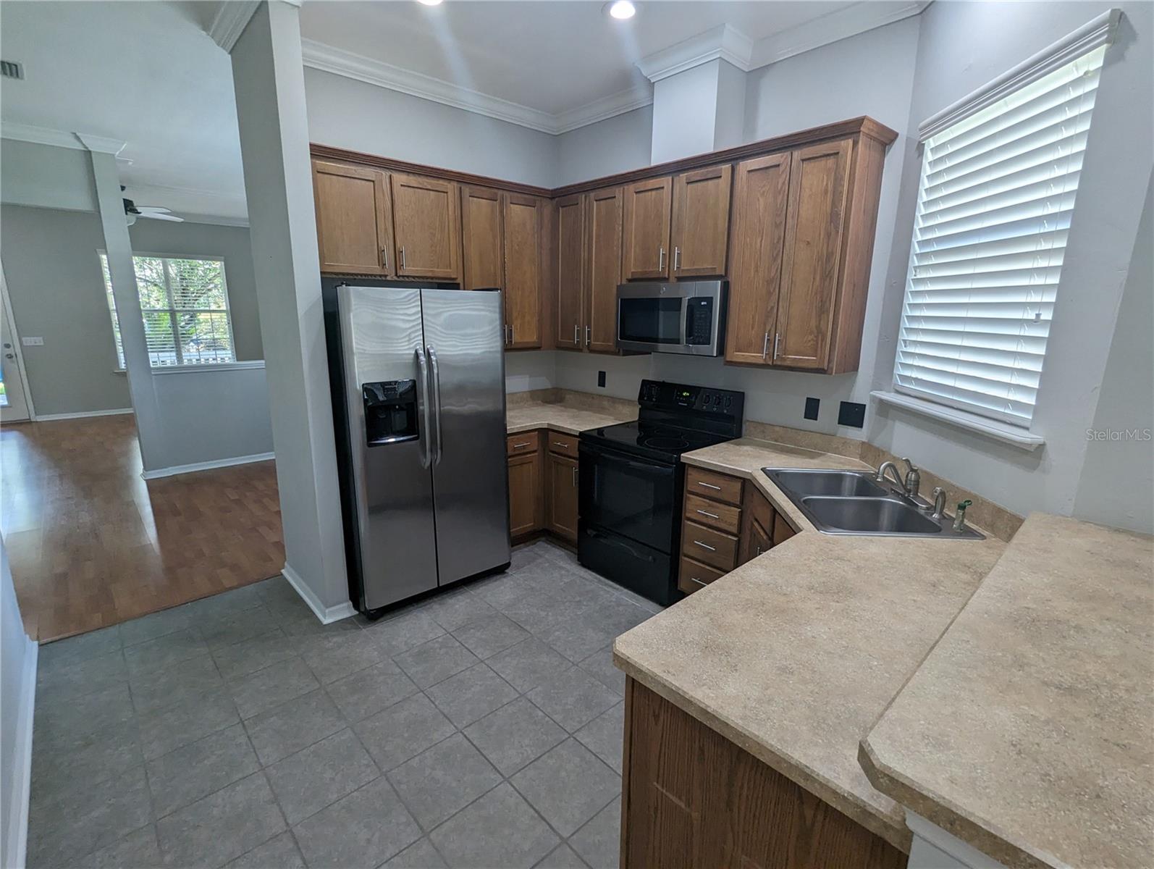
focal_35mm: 16
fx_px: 534
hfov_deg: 94.4
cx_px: 577
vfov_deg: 78.2
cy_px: 434
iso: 109
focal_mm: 2.35
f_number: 2.2
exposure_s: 1/60
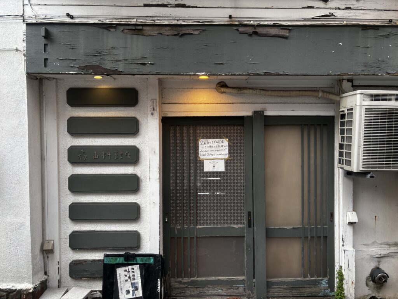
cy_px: 150
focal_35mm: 26
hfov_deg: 67.3
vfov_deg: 53.1
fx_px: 299
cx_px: 199
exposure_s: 1/121
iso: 40
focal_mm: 5.96
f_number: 1.6
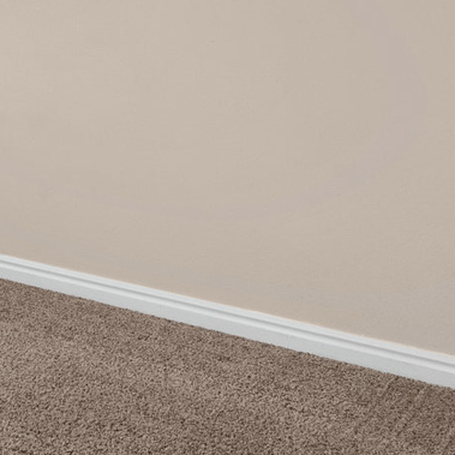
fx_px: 1060
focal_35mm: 71
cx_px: -216
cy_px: -32
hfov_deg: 20.8
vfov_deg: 22.9
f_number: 8
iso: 500
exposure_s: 1/13
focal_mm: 15.5
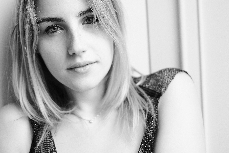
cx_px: 115
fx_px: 432
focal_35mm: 68
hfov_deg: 29.7
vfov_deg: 20.0
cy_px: 56
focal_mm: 35
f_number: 1.4
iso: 800
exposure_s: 1/160
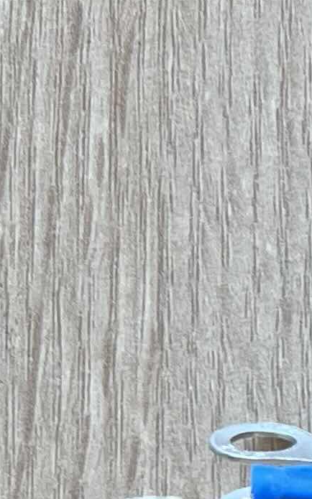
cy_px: 380
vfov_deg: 13.0
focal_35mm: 160
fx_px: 2178
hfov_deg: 7.0
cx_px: 1056
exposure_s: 1/121
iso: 100
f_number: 1.5
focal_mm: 5.7
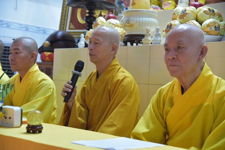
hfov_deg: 30.5
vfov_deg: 20.6
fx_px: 413
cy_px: 75
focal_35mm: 66
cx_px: 112
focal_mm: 66
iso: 5600
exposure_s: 1/125
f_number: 4
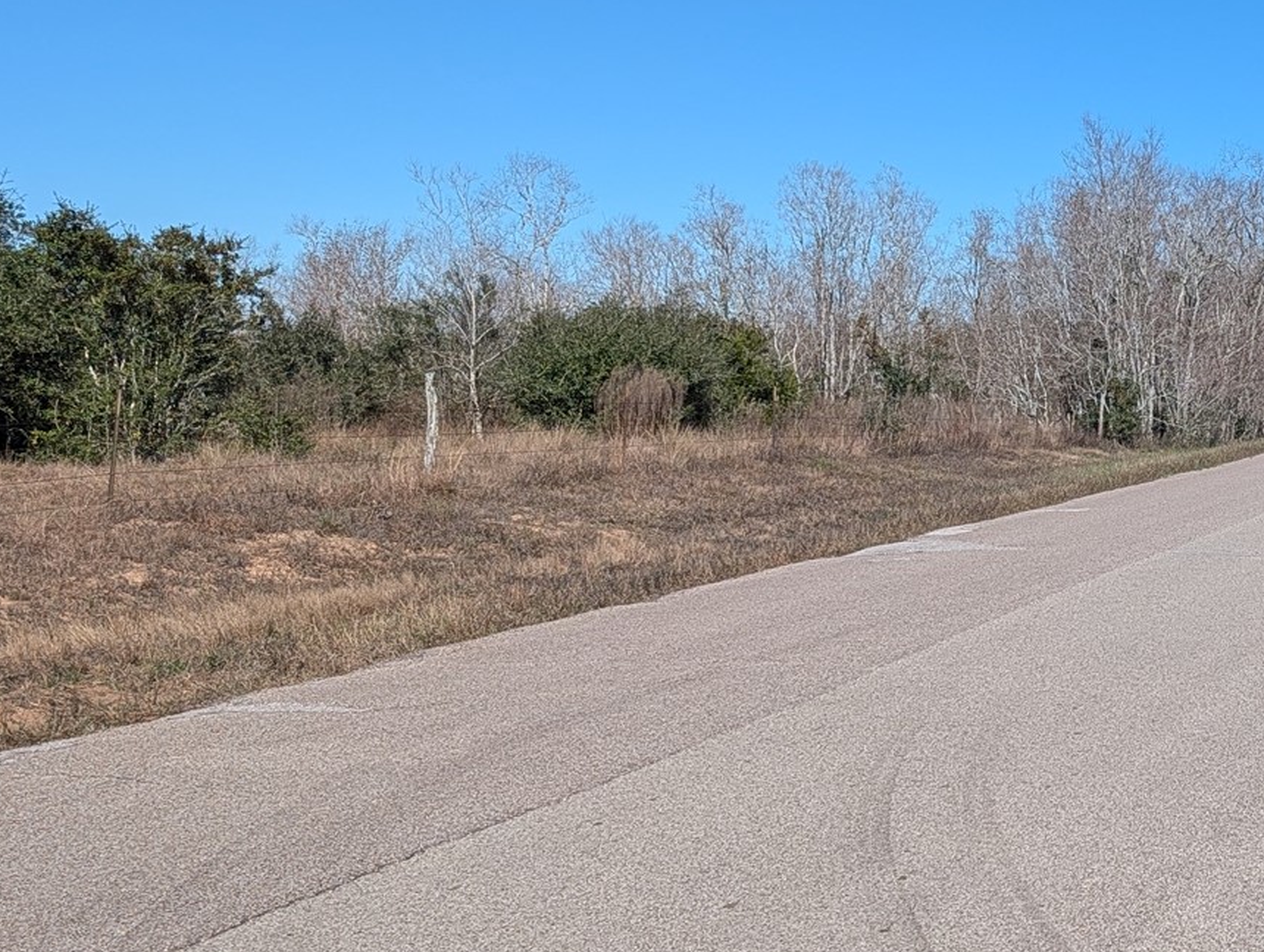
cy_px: 408
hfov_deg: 31.4
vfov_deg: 25.7
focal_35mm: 57
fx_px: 2085
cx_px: 1238
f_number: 1.68
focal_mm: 6.9
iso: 22
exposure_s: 1/1548
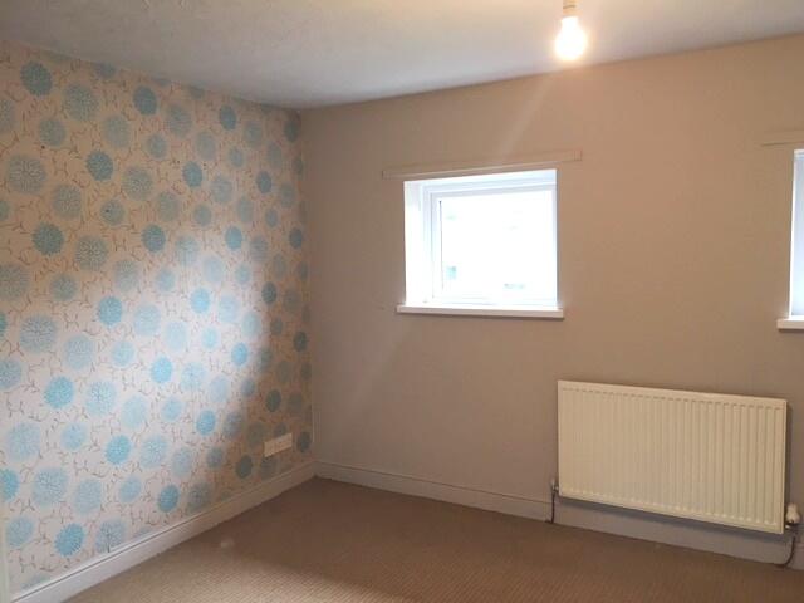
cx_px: 402
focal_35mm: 29
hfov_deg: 61.7
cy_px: 302
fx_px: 674
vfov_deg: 48.2
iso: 80
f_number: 2.2
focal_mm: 4.15
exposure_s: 1/33
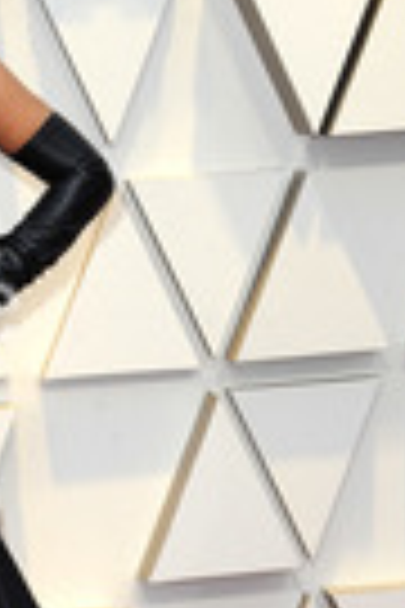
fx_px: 2396
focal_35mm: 142
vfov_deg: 14.3
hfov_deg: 9.5
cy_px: 540
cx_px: -79
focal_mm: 48
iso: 1000
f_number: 7.1
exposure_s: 1/250
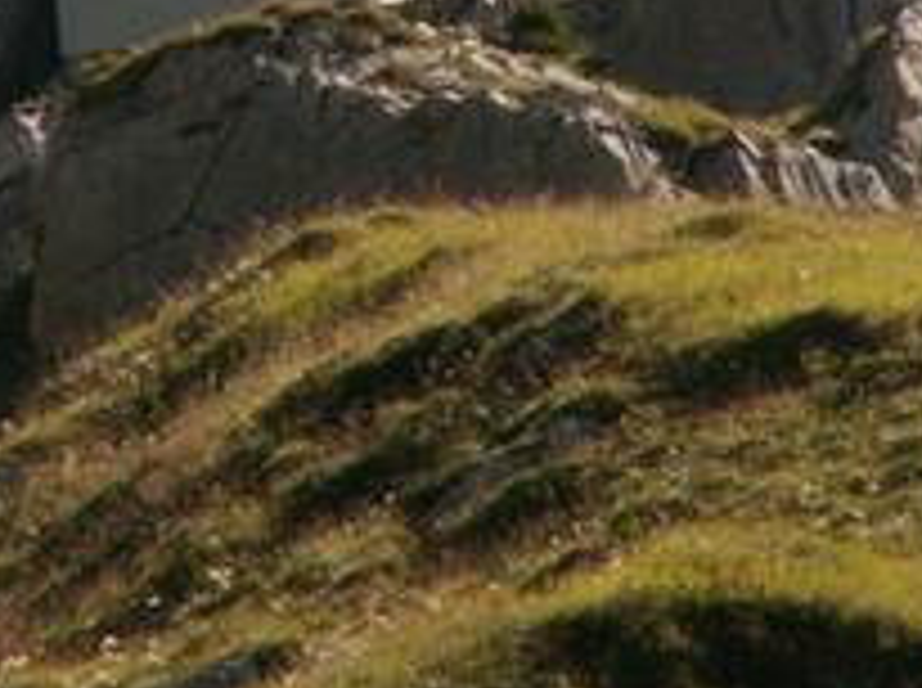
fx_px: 23371
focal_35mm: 879
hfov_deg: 2.3
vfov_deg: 1.7
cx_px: 261
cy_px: -166
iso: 50
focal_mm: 45.99
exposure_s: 1/200
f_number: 7.1
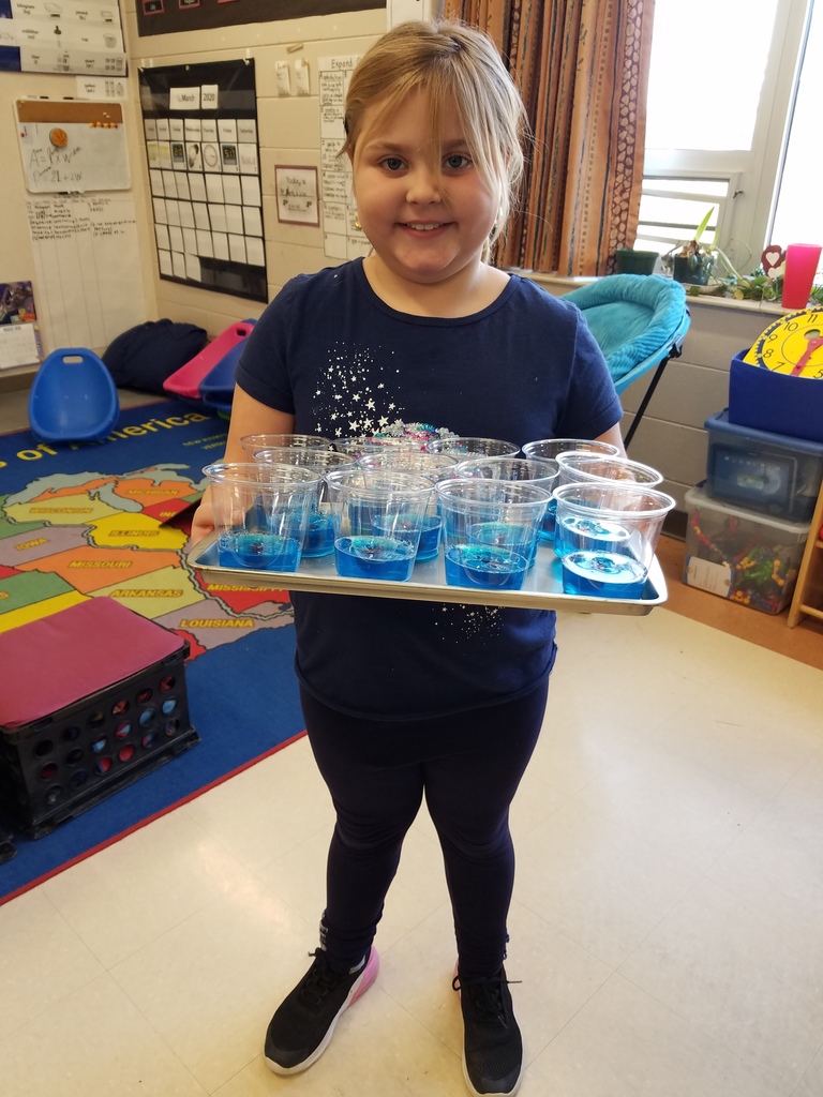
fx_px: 824
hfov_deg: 53.1
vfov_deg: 67.3
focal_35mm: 26
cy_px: 548
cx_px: 412
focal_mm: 4.2
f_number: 1.7
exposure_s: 1/60
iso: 80
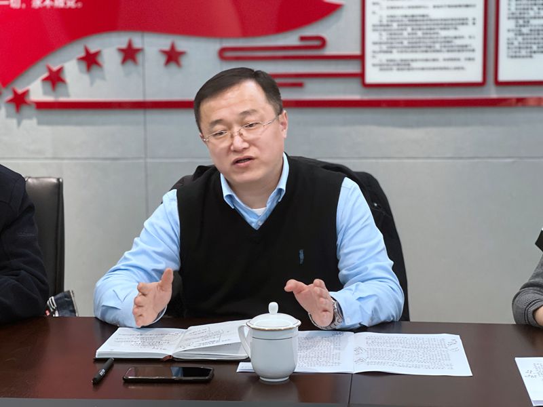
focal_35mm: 77
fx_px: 1208
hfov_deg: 25.3
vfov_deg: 19.1
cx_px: 272
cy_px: 204
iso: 320
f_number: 2.8
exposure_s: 1/33
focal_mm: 9
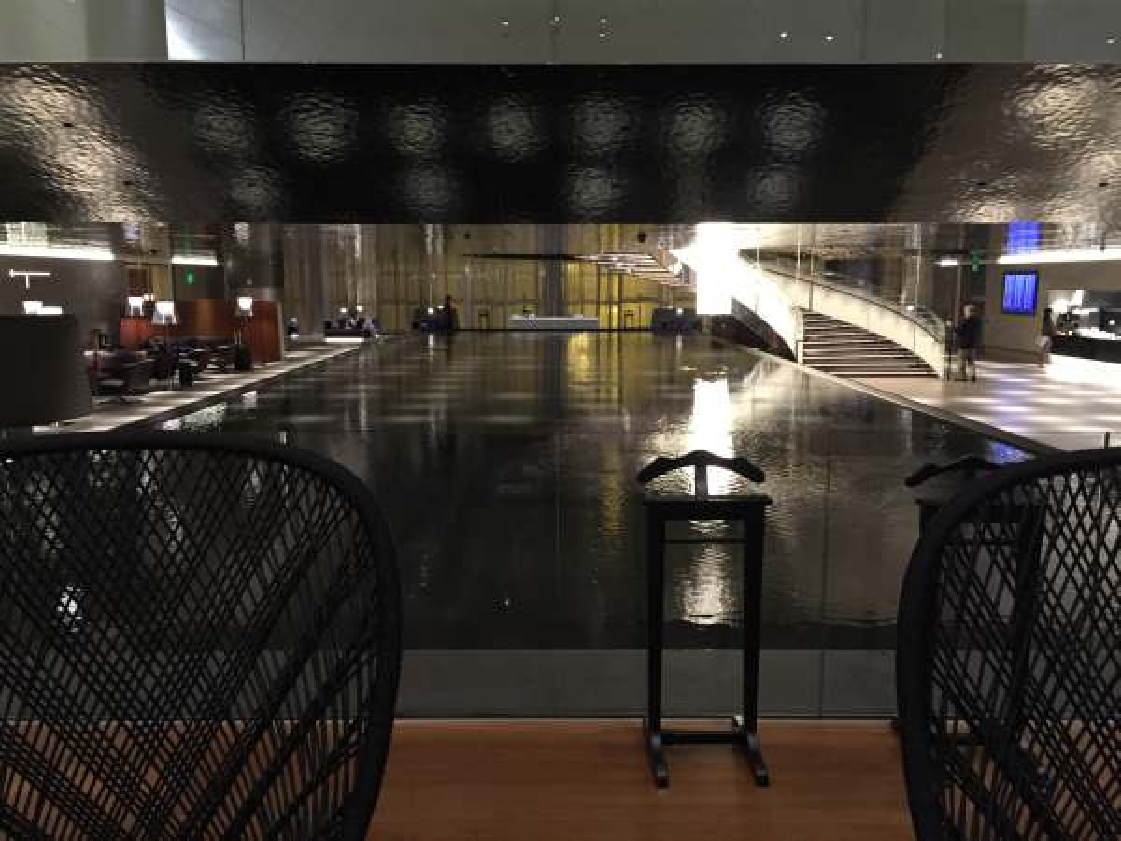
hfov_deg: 61.7
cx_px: 560
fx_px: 939
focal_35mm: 29
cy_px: 420
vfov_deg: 48.2
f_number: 2.2
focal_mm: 4.15
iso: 250
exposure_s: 1/17
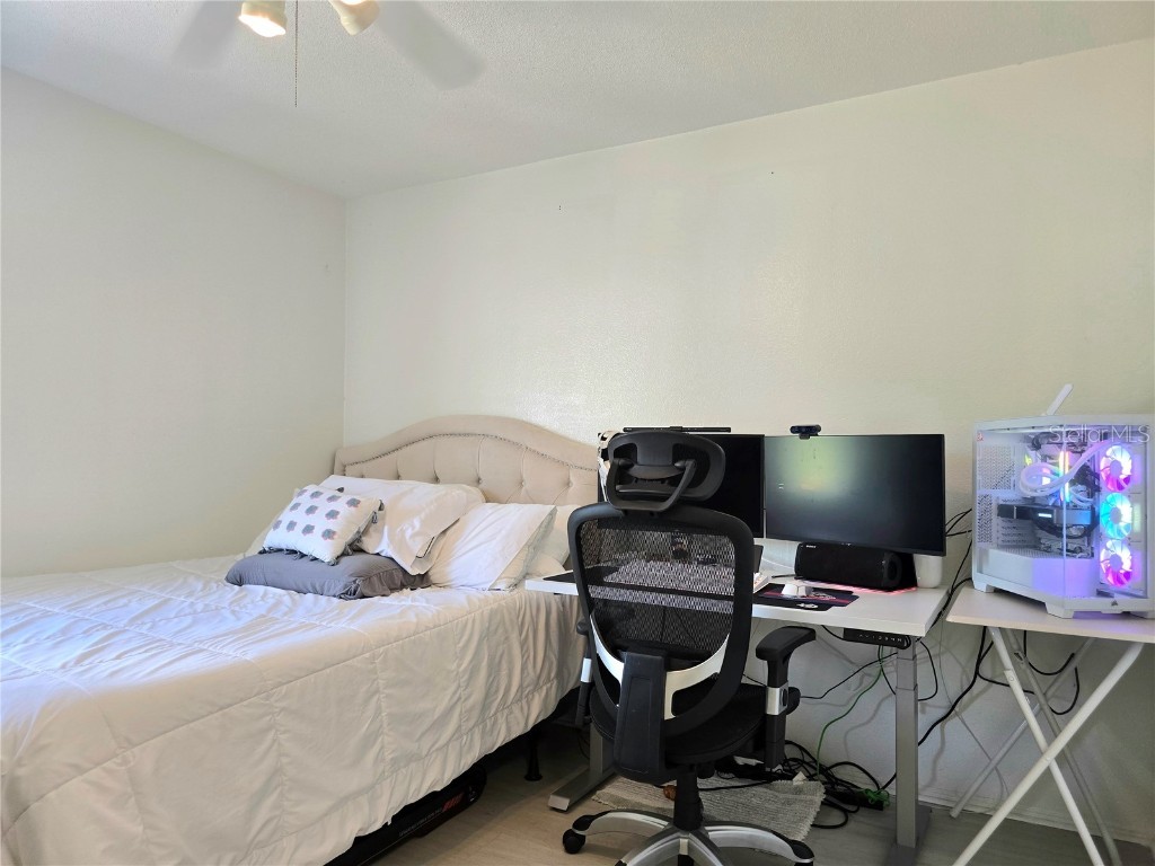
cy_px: 433
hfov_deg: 73.9
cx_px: 578
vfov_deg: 58.9
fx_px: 767
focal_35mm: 23
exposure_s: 1/120
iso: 200
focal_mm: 6.3
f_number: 1.7
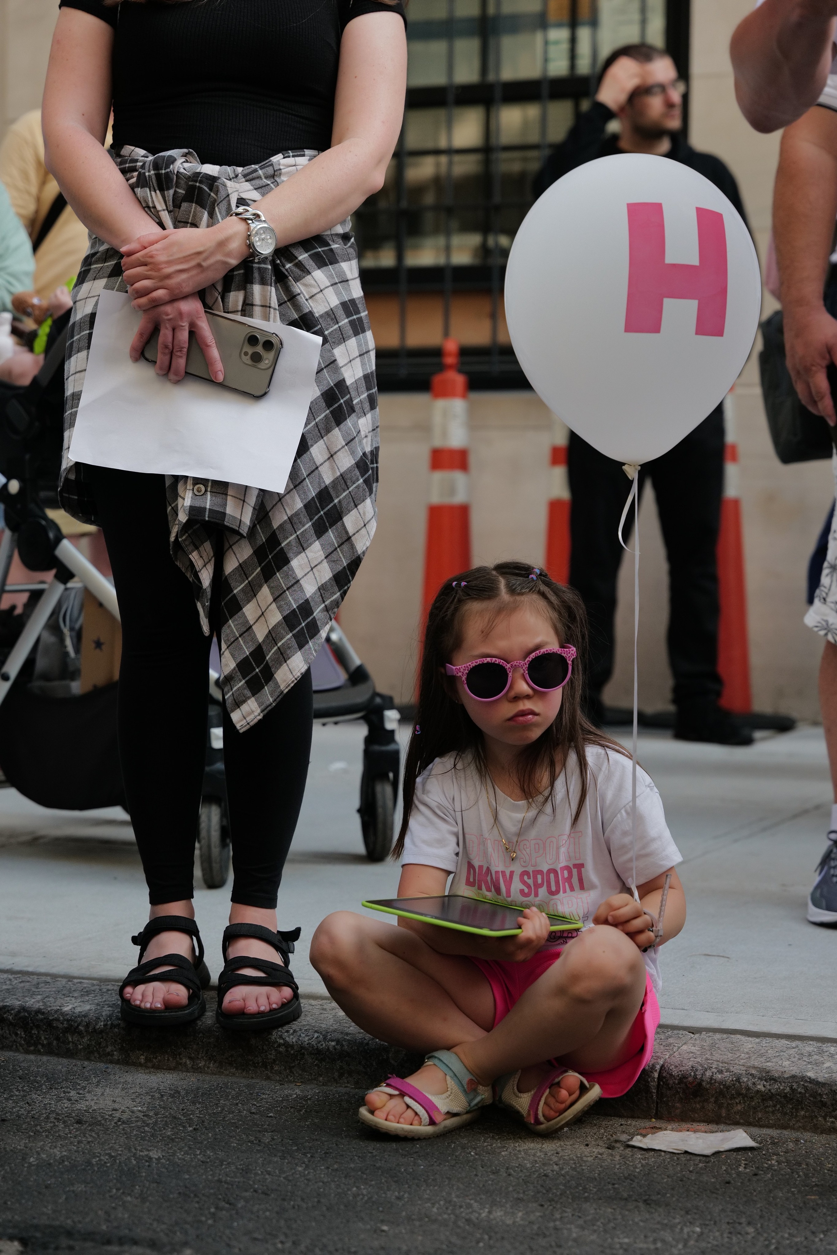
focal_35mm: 70
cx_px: 418
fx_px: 2441
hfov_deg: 19.5
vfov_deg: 28.8
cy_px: 628
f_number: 4
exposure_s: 1/640
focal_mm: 70
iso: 1250
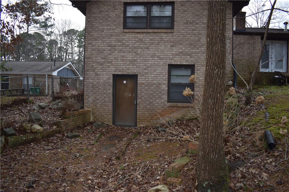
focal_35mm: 27
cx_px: 144
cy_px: 96
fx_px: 217
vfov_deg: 47.9
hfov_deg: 67.4
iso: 100
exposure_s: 1/100
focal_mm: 18
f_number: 3.5
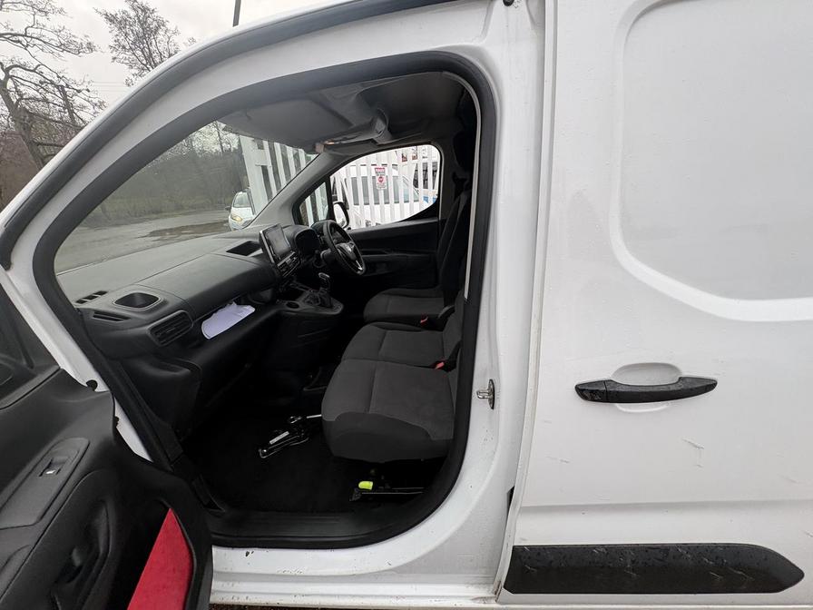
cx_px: 406
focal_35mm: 14
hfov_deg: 102.1
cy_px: 305
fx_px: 329
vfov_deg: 85.7
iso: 40
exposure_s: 1/191
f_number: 2.2
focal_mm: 2.22
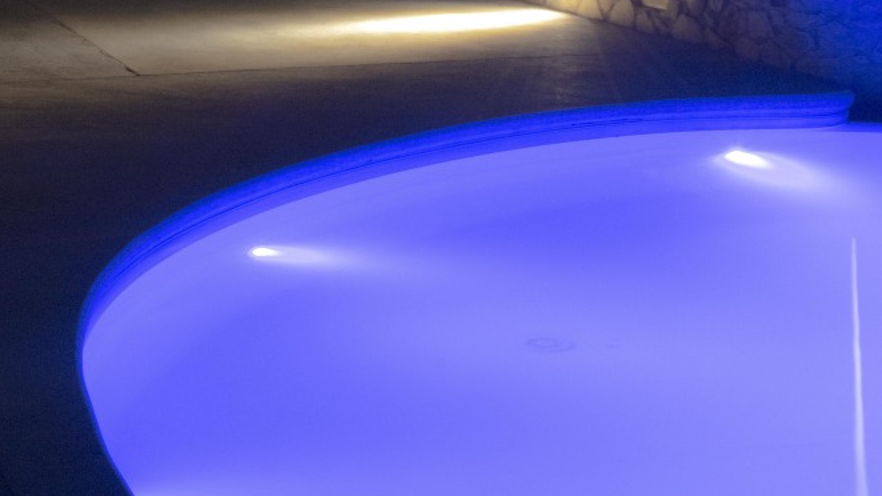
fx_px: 2665
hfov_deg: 18.7
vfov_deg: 10.4
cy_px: -143
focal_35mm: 114
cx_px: 302
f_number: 22
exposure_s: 4
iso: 400
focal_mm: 32
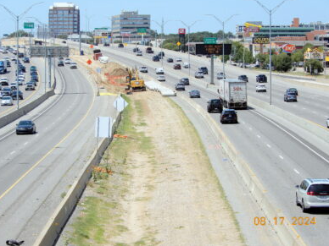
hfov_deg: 14.2
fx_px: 1321
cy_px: 121
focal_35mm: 139
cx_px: 161
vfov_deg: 10.7
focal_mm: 24.1
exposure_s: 1/800
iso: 80
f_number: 5
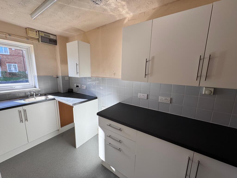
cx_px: 118
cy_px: 89
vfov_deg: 85.7
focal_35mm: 14
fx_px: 96
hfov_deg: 102.1
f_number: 2.2
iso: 40
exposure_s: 1/154
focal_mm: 2.22
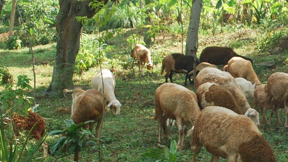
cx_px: 304
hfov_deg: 18.6
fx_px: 848
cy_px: 96
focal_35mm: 111
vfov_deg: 10.9
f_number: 4.2
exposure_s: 1/60
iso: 100
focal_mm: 26
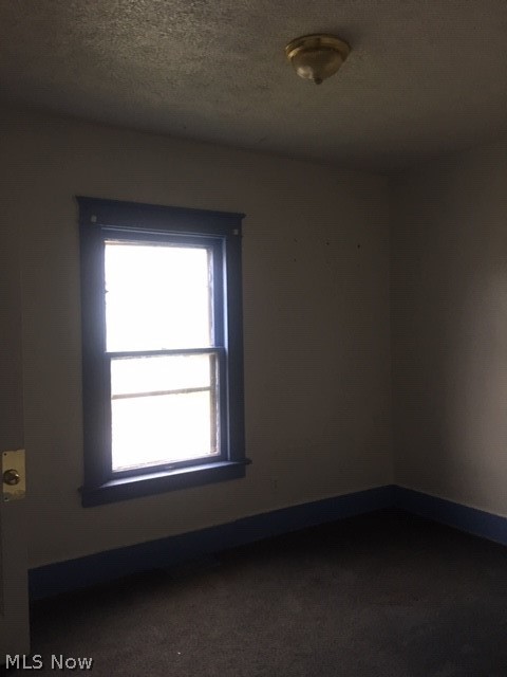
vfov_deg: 61.7
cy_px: 338
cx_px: 254
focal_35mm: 29
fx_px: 566
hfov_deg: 48.2
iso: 100
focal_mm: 4.15
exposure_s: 1/10
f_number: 2.2
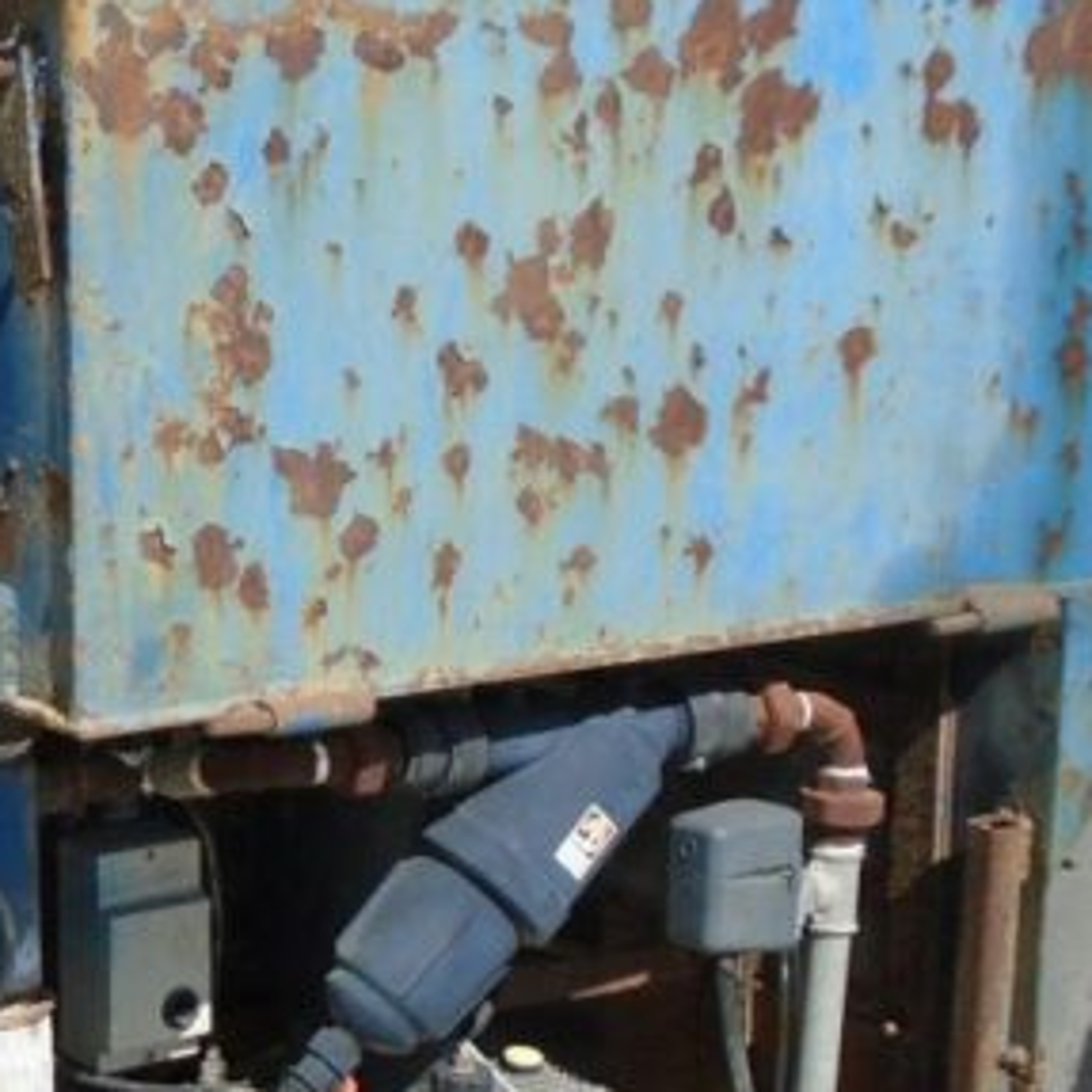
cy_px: 651
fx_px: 2284
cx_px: -217
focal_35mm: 64
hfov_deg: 24.4
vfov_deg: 26.8
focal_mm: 4.6
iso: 100
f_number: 3.2
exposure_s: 1/800
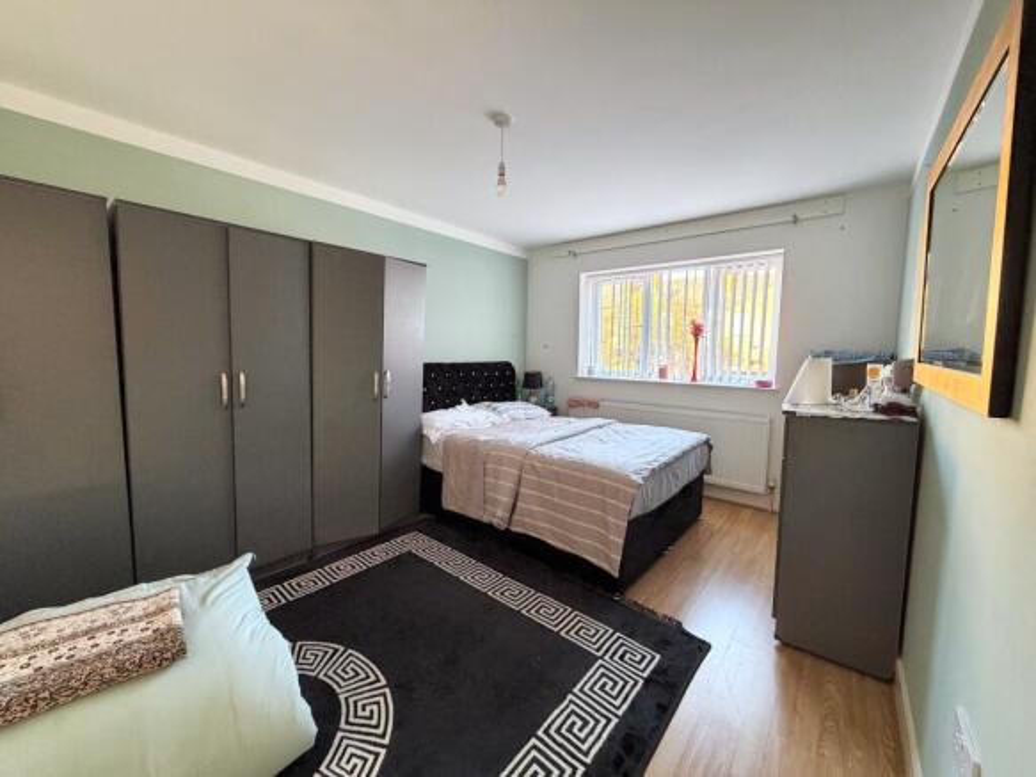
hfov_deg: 102.1
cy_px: 388
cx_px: 518
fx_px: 419
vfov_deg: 85.7
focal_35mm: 14
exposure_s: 1/60
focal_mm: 2.22
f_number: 2.2
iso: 400
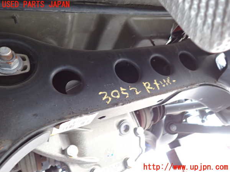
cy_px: 86
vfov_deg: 54.9
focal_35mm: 25
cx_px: 115
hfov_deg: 69.4
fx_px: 166
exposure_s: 1/30
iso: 400
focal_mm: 4.5
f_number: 2
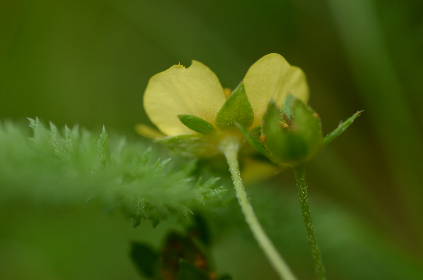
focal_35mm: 90
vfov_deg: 15.1
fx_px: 1055
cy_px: 140
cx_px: 212
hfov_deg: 22.7
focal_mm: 60
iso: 100
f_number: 6.3
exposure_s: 1/160
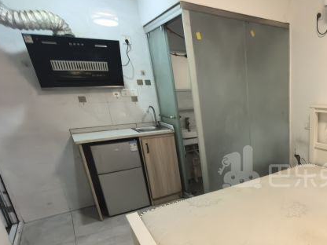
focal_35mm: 25
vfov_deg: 53.6
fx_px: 236
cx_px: 281
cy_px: 167
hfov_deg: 61.0
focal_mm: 1.95
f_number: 2.2
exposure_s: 1/50
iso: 320
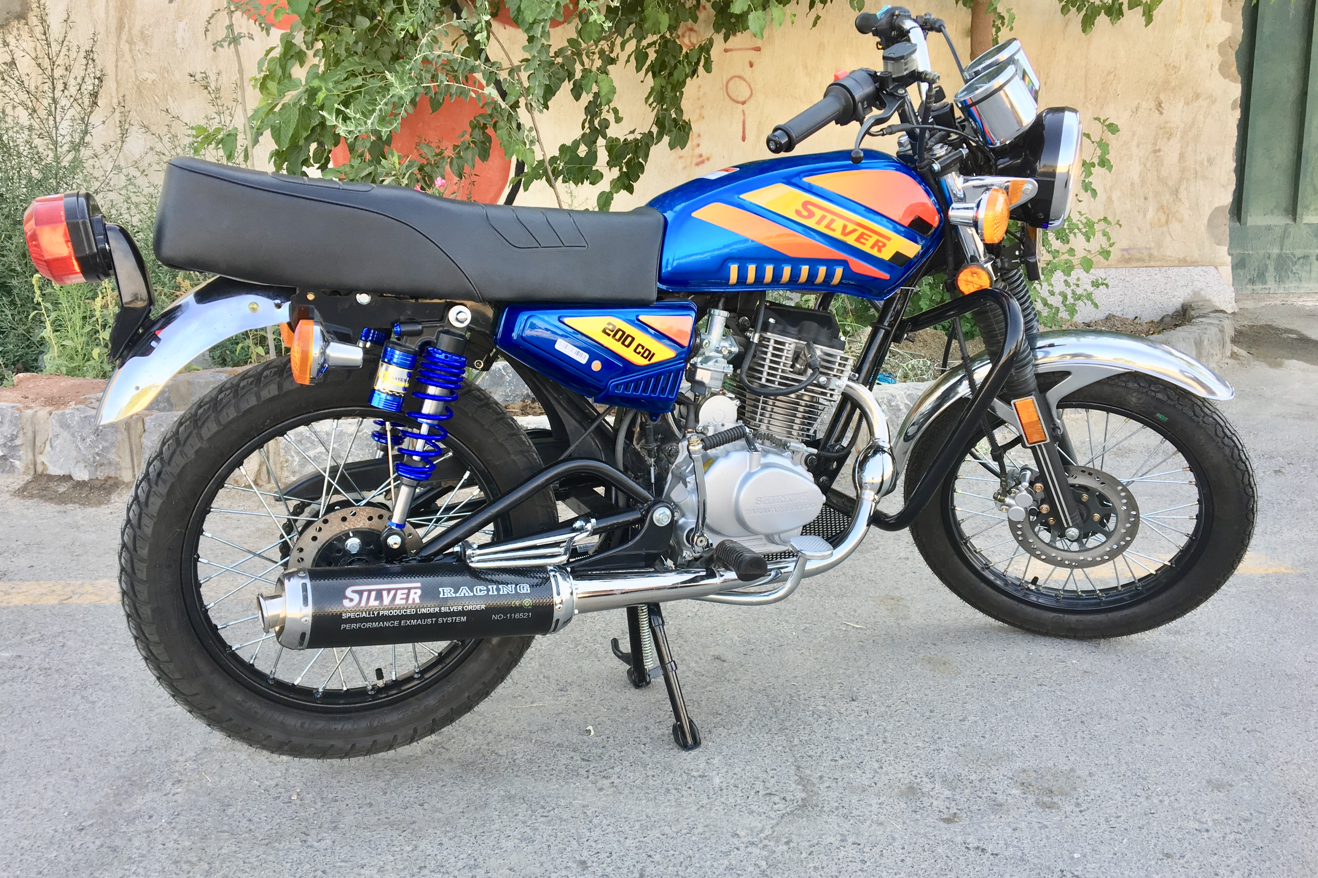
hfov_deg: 60.3
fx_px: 1135
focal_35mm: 31
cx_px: 666
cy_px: 449
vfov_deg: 42.3
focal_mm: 4.15
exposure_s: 1/122
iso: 25
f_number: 2.2
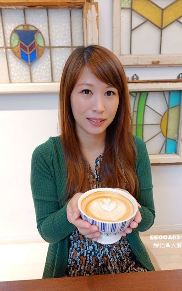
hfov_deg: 49.2
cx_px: 92
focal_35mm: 25
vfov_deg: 72.6
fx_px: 199
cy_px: 146
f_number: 1.8
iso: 250
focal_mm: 8.8
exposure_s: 1/30
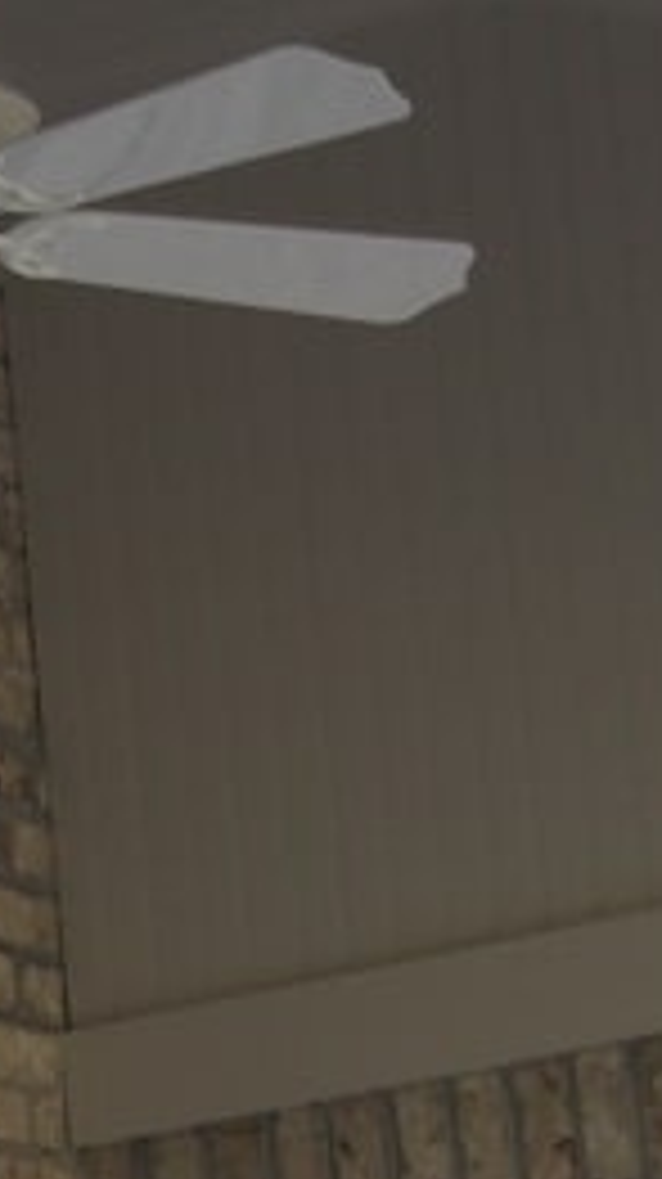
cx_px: -164
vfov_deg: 10.2
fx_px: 6597
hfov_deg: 5.7
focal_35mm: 211
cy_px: 981
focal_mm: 7.9
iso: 80
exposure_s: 1/125
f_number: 2.8
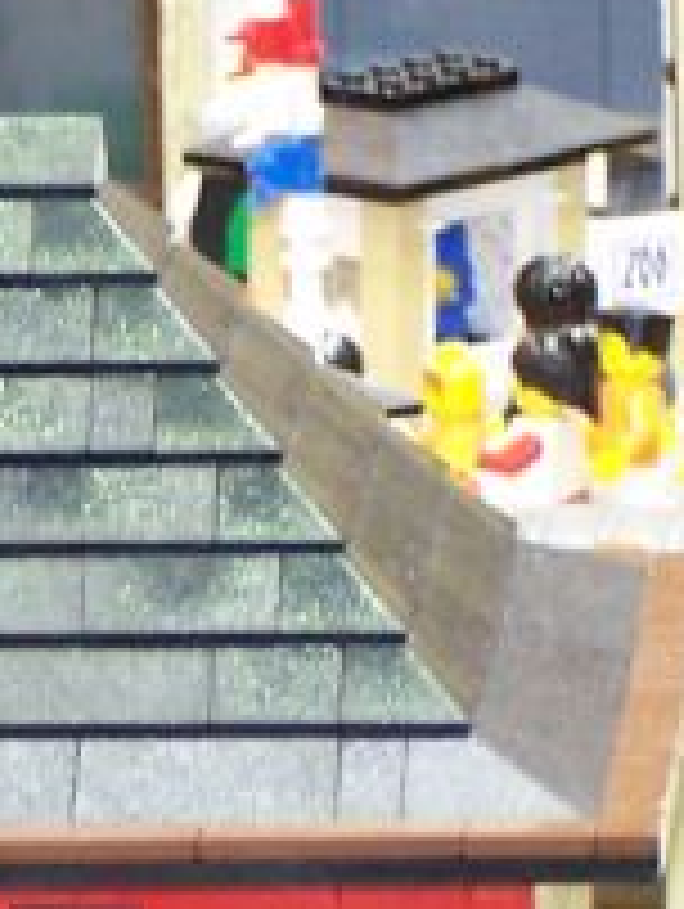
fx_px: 15564
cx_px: -1278
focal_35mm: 592
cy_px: 1080
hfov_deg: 2.5
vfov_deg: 3.3
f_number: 3.2
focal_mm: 19.4
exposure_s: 1/6
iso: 140
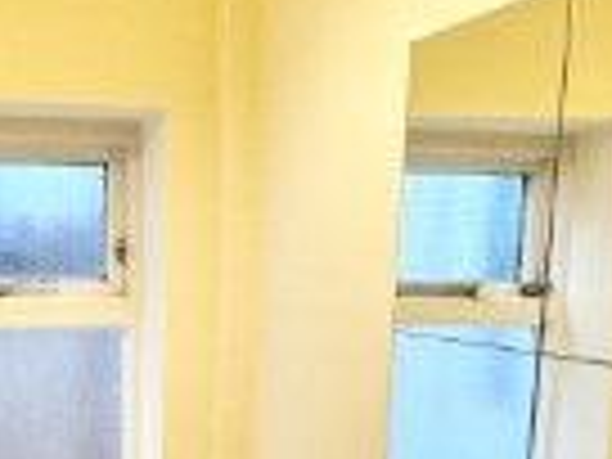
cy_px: 544
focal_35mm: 66
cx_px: 135
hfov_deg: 28.8
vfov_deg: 20.8
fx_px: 1167
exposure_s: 1/100
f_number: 2.2
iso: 125
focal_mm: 2.22
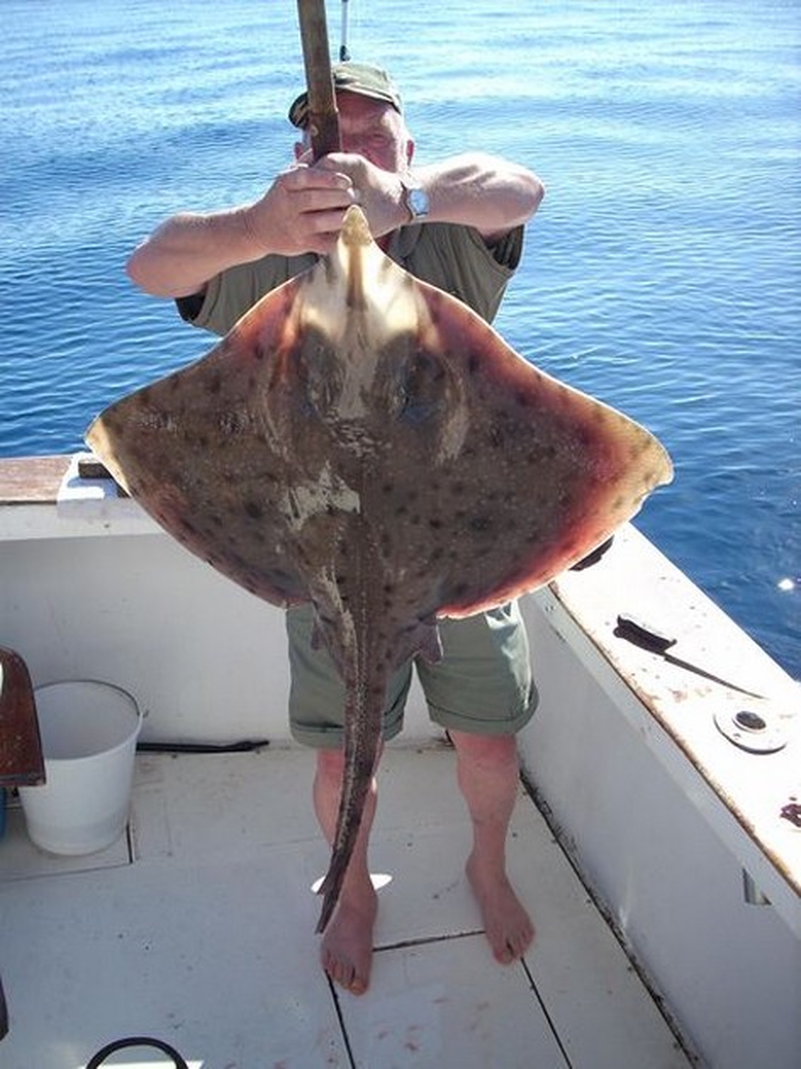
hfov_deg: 38.6
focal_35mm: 37
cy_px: 534
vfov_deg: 50.2
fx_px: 1142
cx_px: 400
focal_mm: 6.2
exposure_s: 1/479
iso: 64
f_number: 2.8
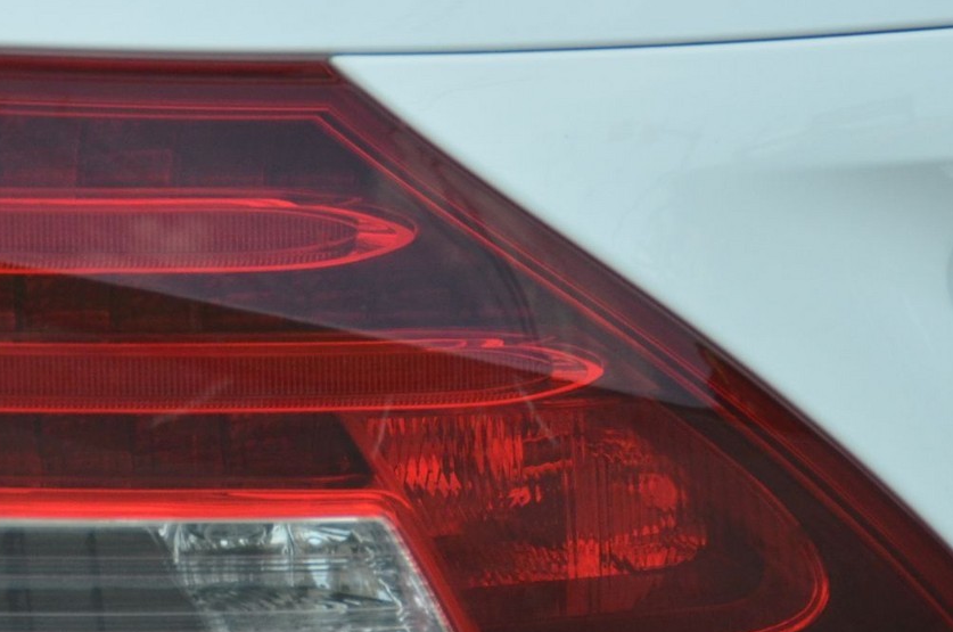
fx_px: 11244
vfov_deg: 3.2
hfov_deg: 4.8
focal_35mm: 425
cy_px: 175
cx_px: -277
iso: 500
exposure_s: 1/1000
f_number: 5.3
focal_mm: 95
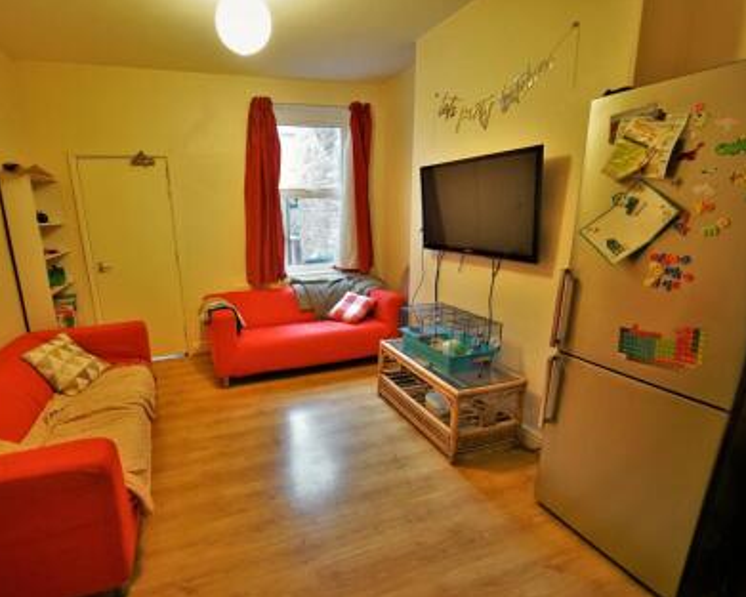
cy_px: 298
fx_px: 353
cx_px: 301
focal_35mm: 16
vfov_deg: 80.4
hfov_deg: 92.0
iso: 4000
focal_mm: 14
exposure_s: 1/60
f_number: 2.8
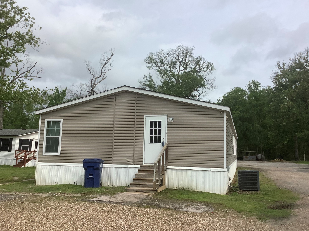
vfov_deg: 44.2
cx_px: 157
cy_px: 114
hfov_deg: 56.8
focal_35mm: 32
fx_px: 286
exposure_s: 1/1812
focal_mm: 3.3
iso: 25
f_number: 2.4
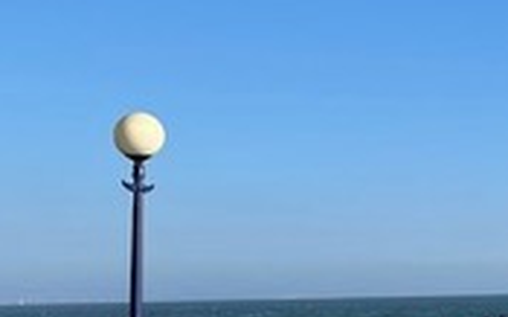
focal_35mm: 101
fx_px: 1397
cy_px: 209
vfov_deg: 12.9
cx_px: 737
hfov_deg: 18.5
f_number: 1.6
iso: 32
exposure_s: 1/3401
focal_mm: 4.2
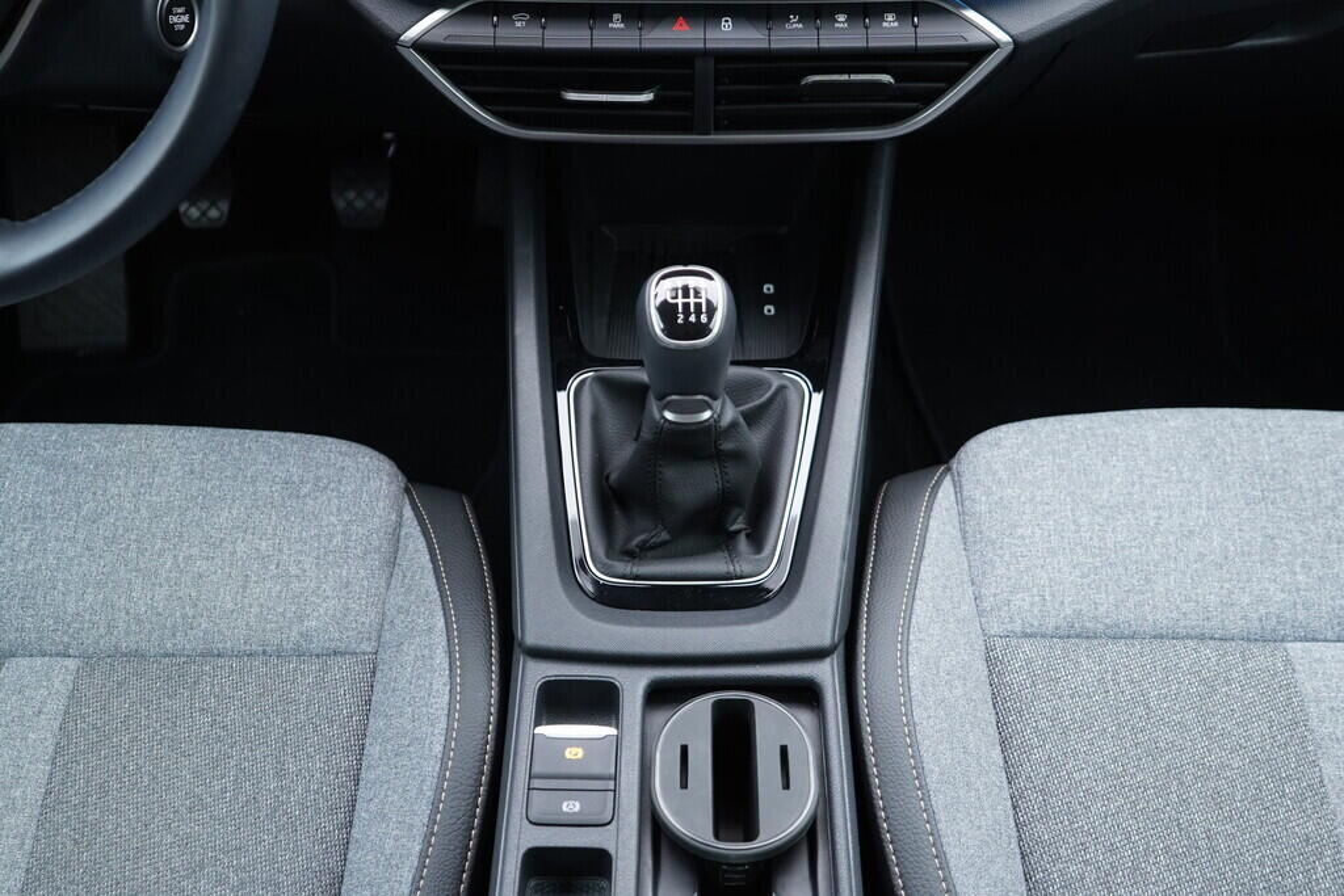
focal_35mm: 36
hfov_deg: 53.1
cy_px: 448
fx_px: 1344
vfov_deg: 36.9
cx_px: 672
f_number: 2.8
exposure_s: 1/40
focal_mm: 24
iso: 400
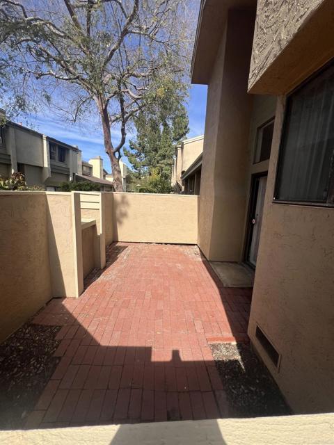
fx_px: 167
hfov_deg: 89.9
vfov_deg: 106.2
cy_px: 222
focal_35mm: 13
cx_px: 167
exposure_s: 1/1553
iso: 32
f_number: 1.8
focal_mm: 1.57
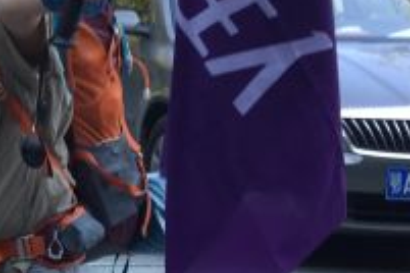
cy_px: 145
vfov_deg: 11.4
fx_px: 1367
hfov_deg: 15.5
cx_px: -241
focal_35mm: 120
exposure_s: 1/128
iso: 32
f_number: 2.2
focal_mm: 4.15
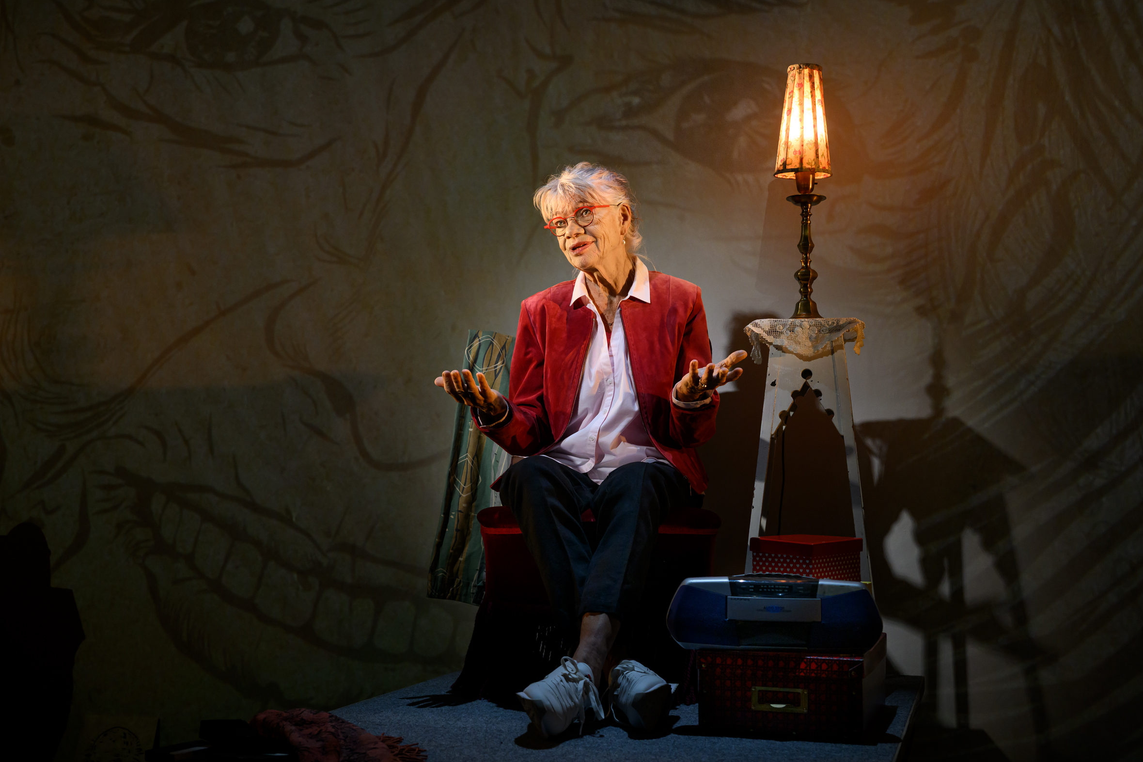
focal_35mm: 41
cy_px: 396
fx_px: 1301
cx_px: 547
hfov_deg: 47.4
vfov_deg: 32.6
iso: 1600
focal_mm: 39
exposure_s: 1/100
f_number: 4
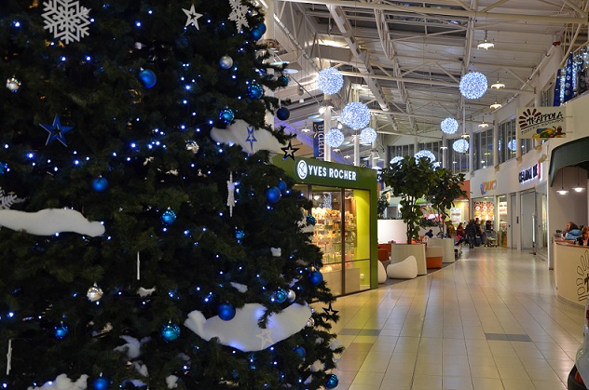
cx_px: 294
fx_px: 686
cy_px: 195
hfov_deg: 46.5
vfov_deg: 31.8
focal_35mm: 42
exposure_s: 1/40
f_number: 4
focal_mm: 28
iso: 800
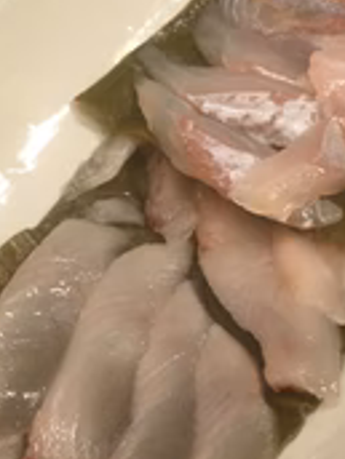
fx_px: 957
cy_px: 307
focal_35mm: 72
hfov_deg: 20.4
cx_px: 203
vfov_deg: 26.9
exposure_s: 1/33
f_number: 2.4
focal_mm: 3.3
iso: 160
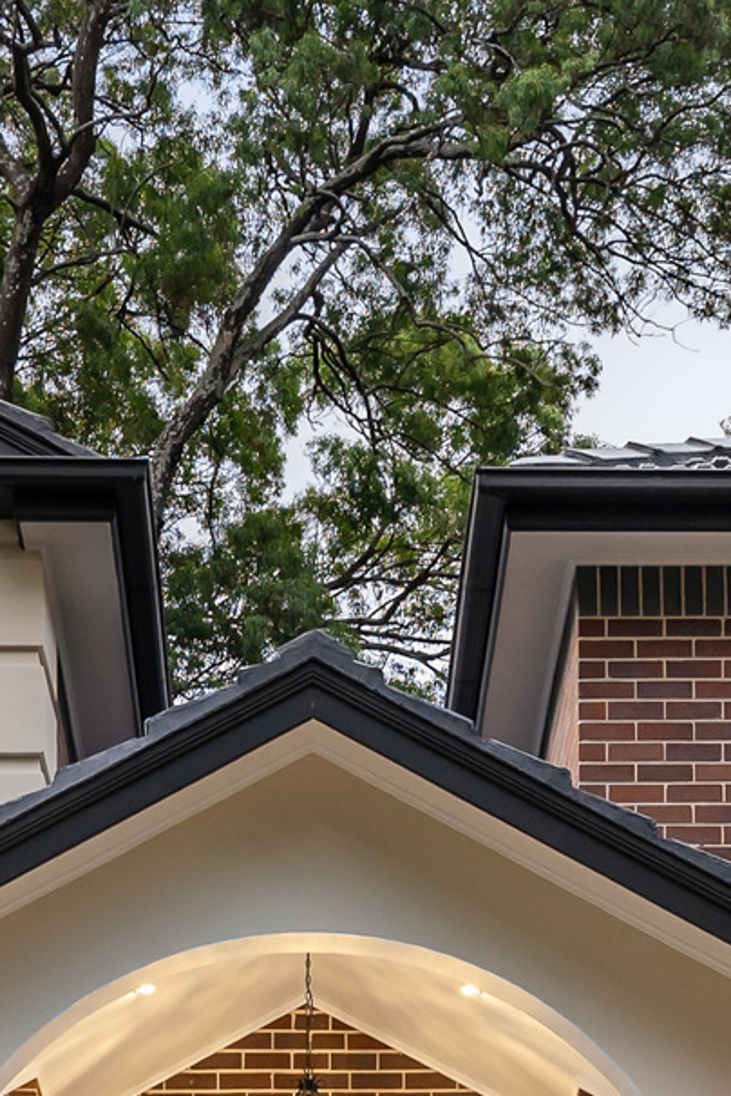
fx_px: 3015
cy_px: 1150
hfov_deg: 13.8
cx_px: 309
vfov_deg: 19.9
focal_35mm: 99
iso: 1000
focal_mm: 30
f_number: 4
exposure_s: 1/80
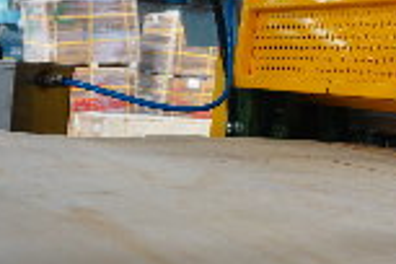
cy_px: 78
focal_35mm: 82
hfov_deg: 23.4
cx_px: 414
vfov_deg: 16.5
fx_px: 905
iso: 320
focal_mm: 21
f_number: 4
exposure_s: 1/60
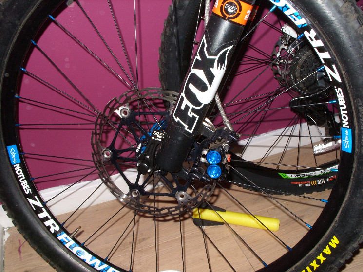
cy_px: 136
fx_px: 399
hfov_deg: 49.0
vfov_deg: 37.7
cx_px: 182
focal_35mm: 38
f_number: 2.8
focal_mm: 7.8
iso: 200
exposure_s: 1/30
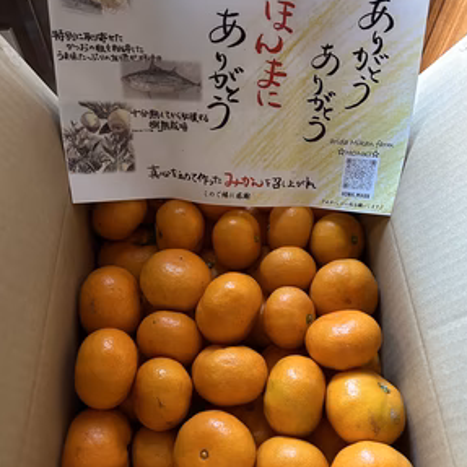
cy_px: 262
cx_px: 241
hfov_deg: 51.1
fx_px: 488
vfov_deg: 51.0
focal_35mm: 32
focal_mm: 5.7
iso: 500
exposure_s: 1/41
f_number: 1.5
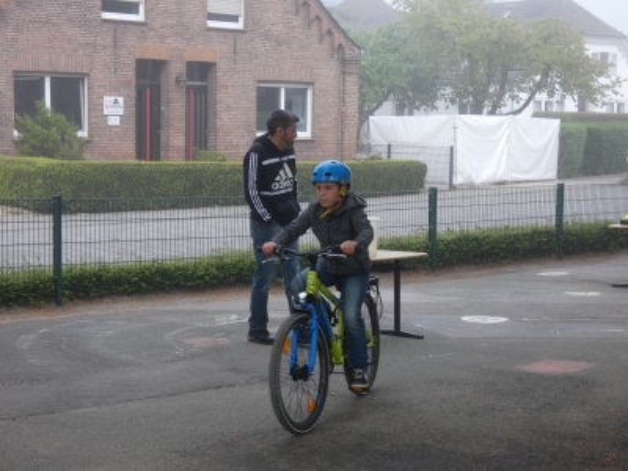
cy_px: 236
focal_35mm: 66
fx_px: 1197
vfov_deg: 22.3
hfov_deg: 29.4
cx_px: 314
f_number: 4.2
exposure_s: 1/100
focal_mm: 11.9
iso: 80
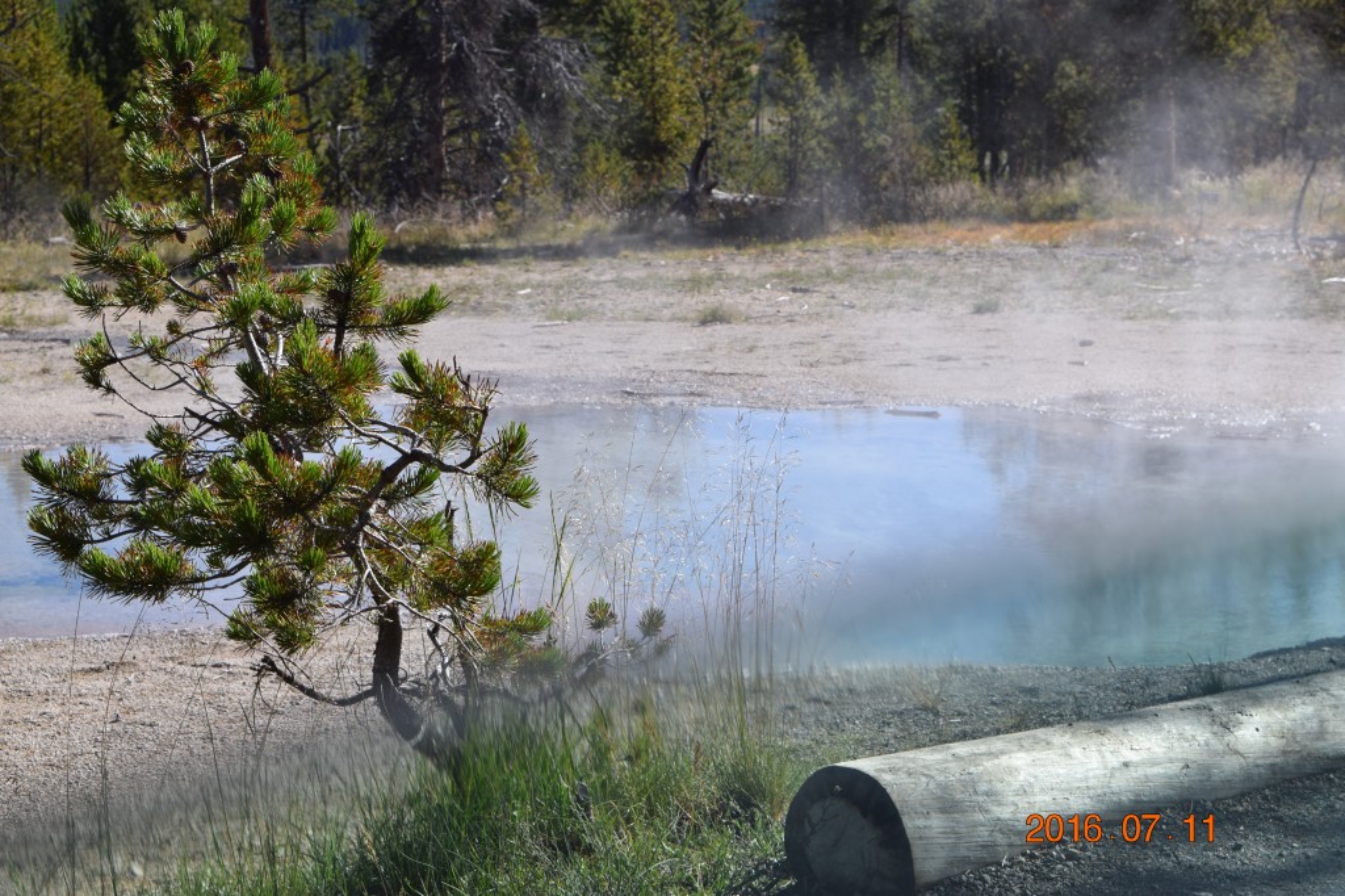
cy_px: 448
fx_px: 2913
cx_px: 672
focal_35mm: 78
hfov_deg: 26.0
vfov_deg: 17.5
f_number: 9
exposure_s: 1/320
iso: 200
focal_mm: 52
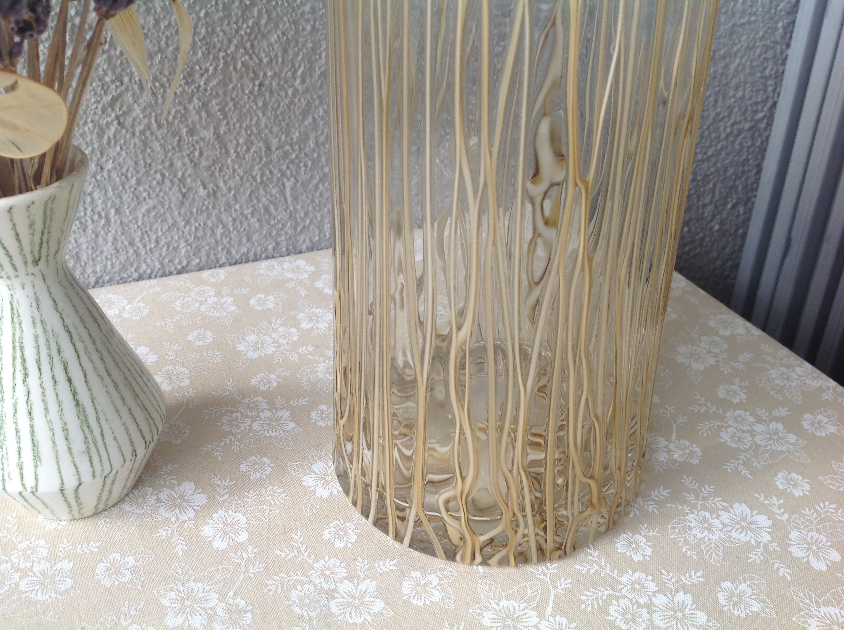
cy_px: 315
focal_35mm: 35
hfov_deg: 52.7
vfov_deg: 40.6
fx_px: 852
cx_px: 422
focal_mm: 4.28
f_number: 2.4
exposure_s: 1/159
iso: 50
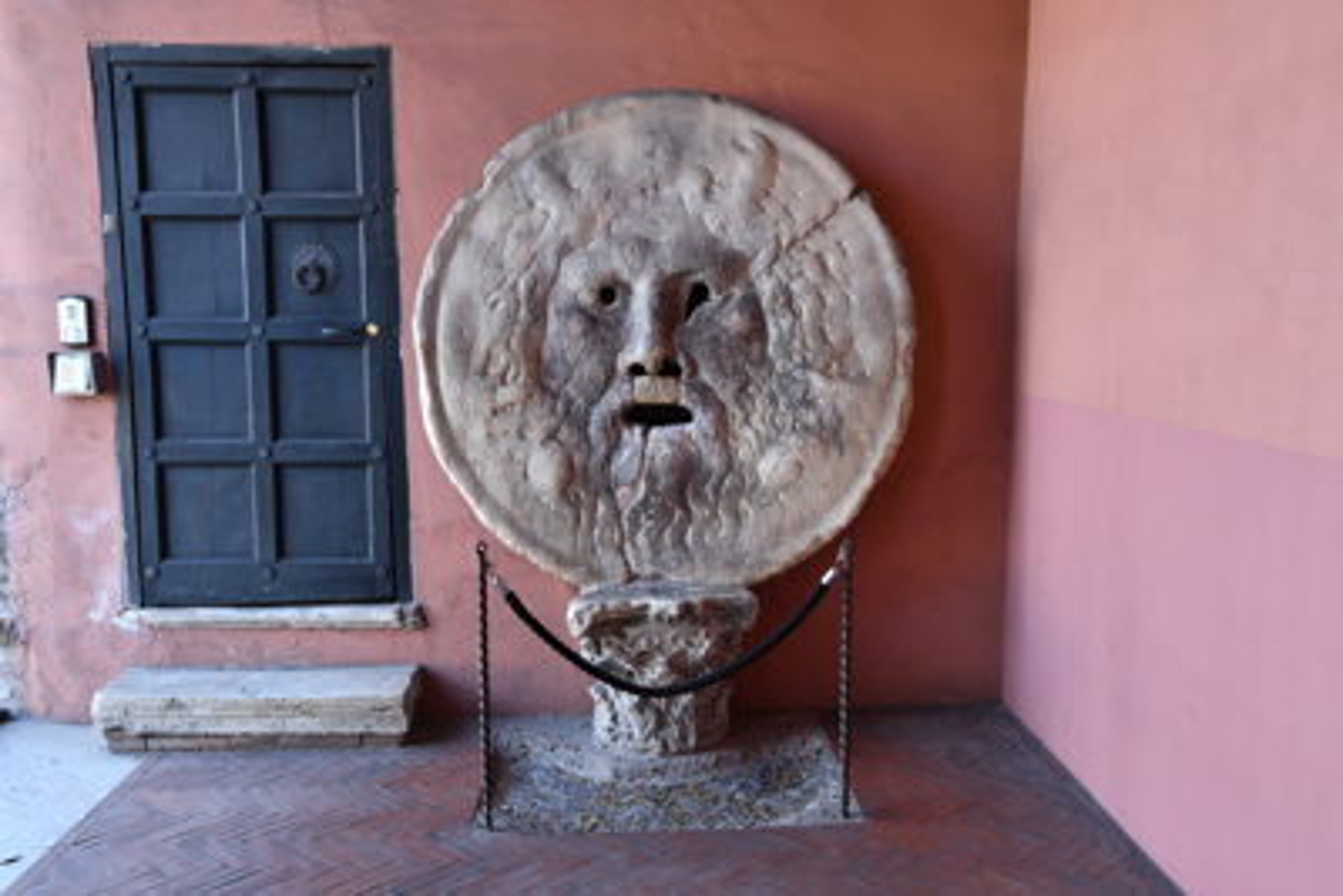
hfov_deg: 57.2
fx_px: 1231
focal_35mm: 33
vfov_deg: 40.0
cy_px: 448
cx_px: 672
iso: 400
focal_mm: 22
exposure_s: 1/25
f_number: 6.3
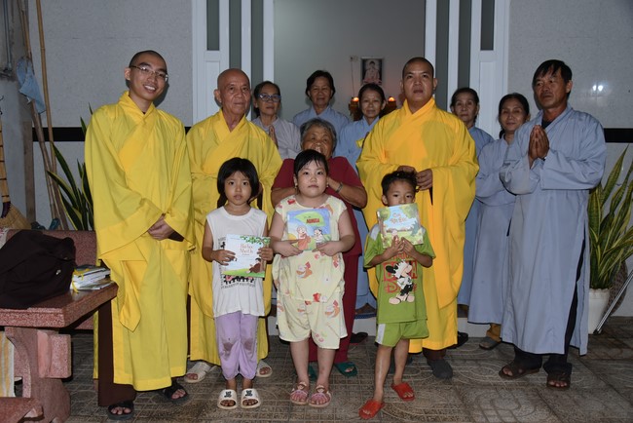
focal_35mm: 32
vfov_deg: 41.2
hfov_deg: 58.7
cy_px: 212
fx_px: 563
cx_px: 316
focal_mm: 32
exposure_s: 1/60
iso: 1600
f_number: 5.6
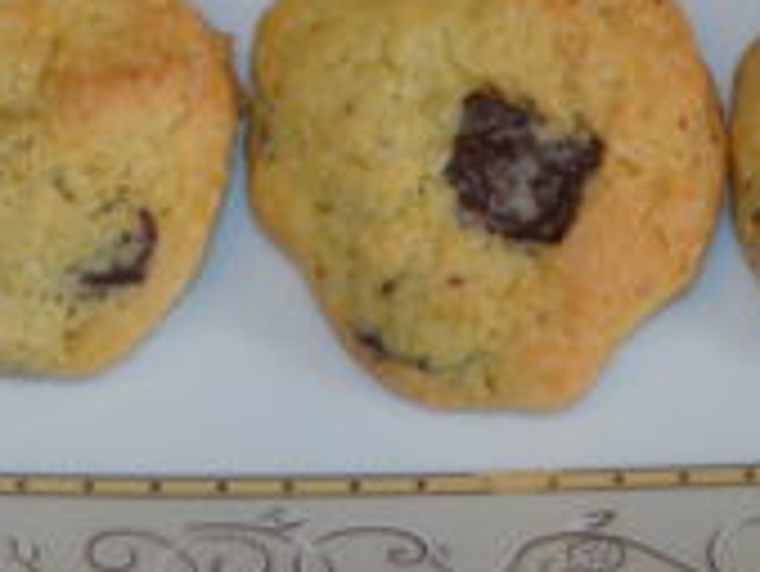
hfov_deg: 9.4
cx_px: 94
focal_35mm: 210
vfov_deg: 7.0
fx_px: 4614
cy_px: -191
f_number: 4.8
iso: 500
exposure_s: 1/60
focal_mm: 32
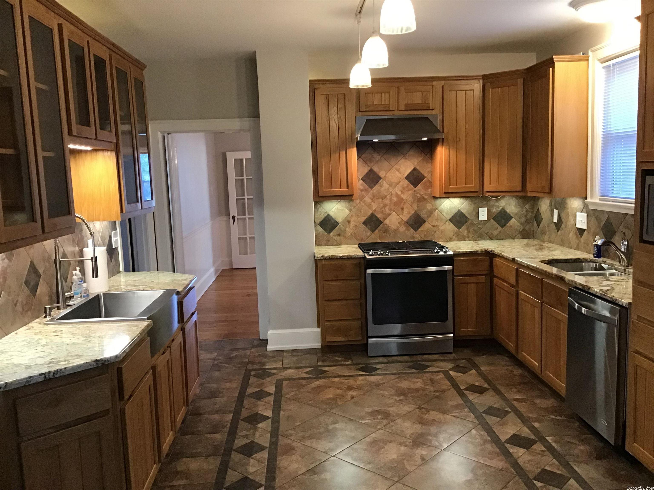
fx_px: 586
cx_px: 327
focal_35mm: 31
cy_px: 245
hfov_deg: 58.4
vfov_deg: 45.4
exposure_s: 1/30
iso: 160
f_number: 2.4
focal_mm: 3.3
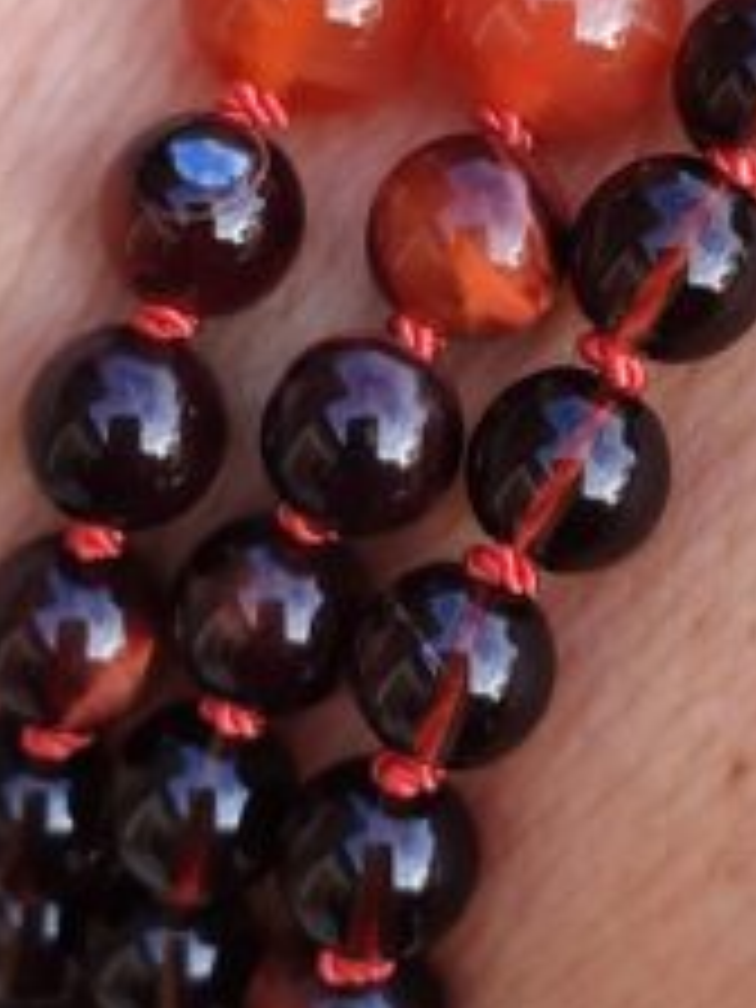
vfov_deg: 29.7
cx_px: 486
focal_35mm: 62
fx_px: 1805
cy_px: 74
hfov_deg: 23.6
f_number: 1.75
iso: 112
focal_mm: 4.77
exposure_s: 1/131
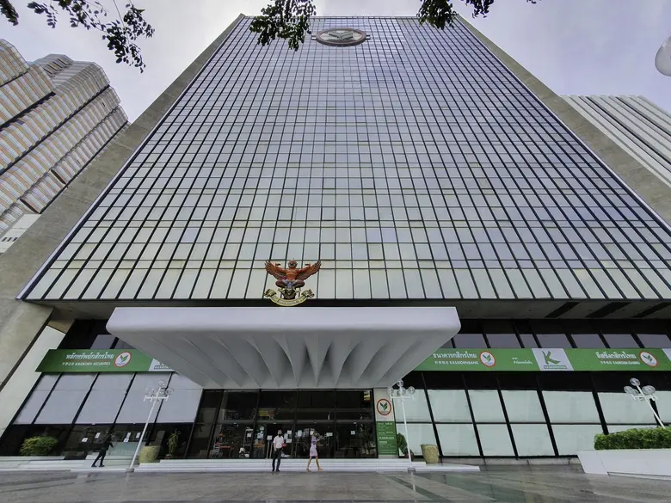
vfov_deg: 89.9
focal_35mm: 13
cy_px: 252
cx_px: 336
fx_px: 252
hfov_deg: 106.2
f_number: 2.2
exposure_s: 1/1150
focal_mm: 1.8
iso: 50
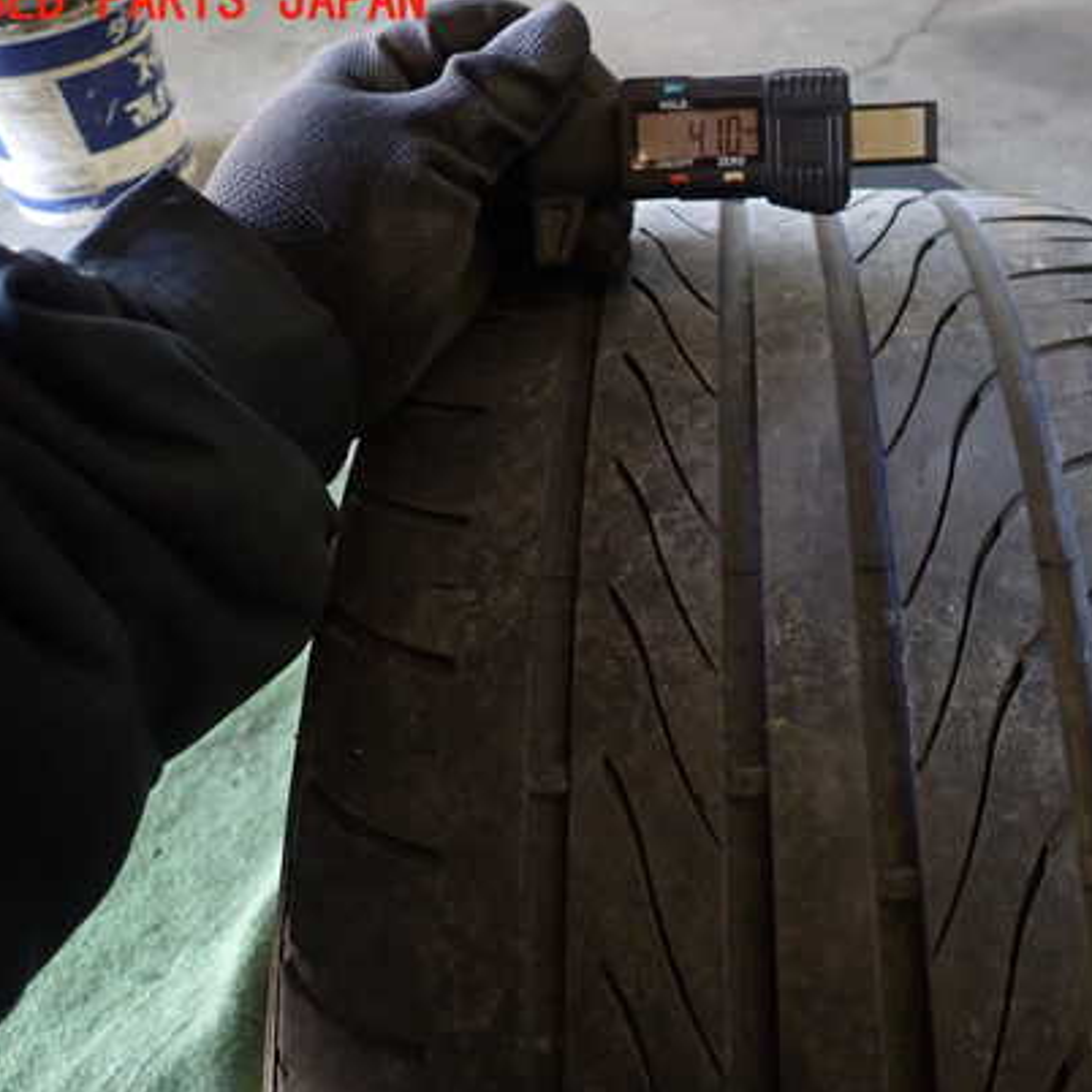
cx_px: 747
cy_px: 579
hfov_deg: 48.7
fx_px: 1178
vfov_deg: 49.7
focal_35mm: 33
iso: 250
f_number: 2
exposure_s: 1/30
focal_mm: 4.5
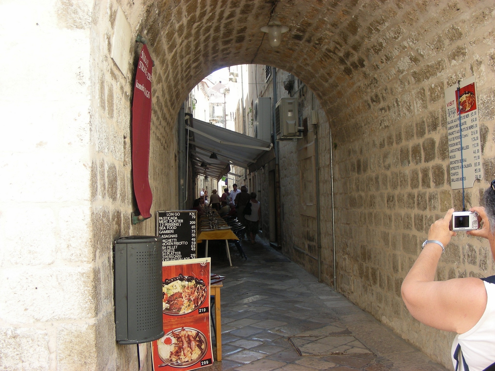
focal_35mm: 38
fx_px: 543
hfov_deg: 49.0
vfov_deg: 37.7
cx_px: 248
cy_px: 186
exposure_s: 1/75.1
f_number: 3.5
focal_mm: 6.3
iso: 50
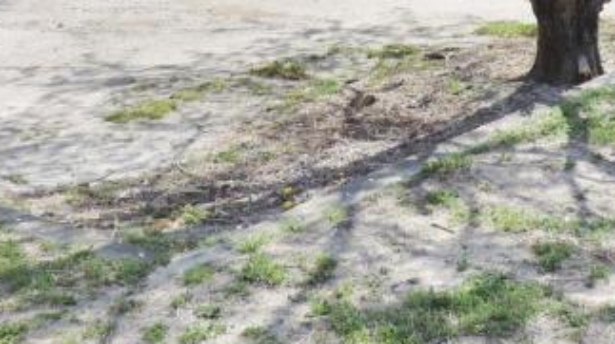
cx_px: 398
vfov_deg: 14.0
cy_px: -91
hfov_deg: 25.5
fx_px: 1352
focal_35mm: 83
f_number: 3
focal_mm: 4.3
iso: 80
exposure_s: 1/500
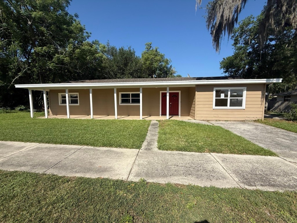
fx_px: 120
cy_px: 112
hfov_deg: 102.1
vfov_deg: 85.7
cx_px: 148
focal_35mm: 14
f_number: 2.2
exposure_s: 1/2611
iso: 50
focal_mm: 2.22
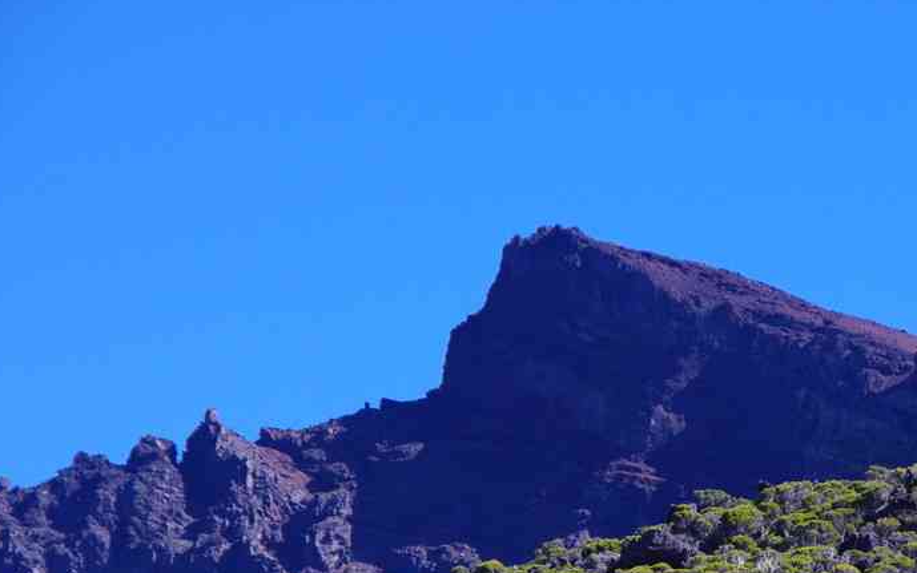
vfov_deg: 4.9
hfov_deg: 7.9
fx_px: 6649
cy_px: 372
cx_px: 625
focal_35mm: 266
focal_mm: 120
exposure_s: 1/200
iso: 400
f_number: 9
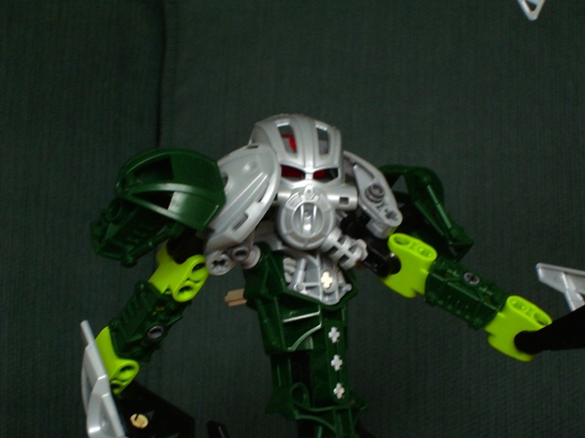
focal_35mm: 110
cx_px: 292
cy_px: 219
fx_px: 1858
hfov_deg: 17.9
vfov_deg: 13.5
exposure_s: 1/60
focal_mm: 18.9
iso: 59
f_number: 4.9
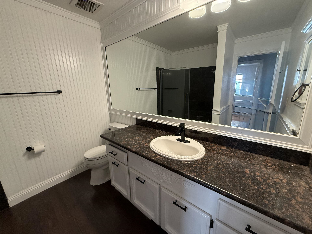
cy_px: 117
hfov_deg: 102.1
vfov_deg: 85.7
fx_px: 126
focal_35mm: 14
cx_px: 156
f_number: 2.2
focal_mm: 2.22
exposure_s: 1/120
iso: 400
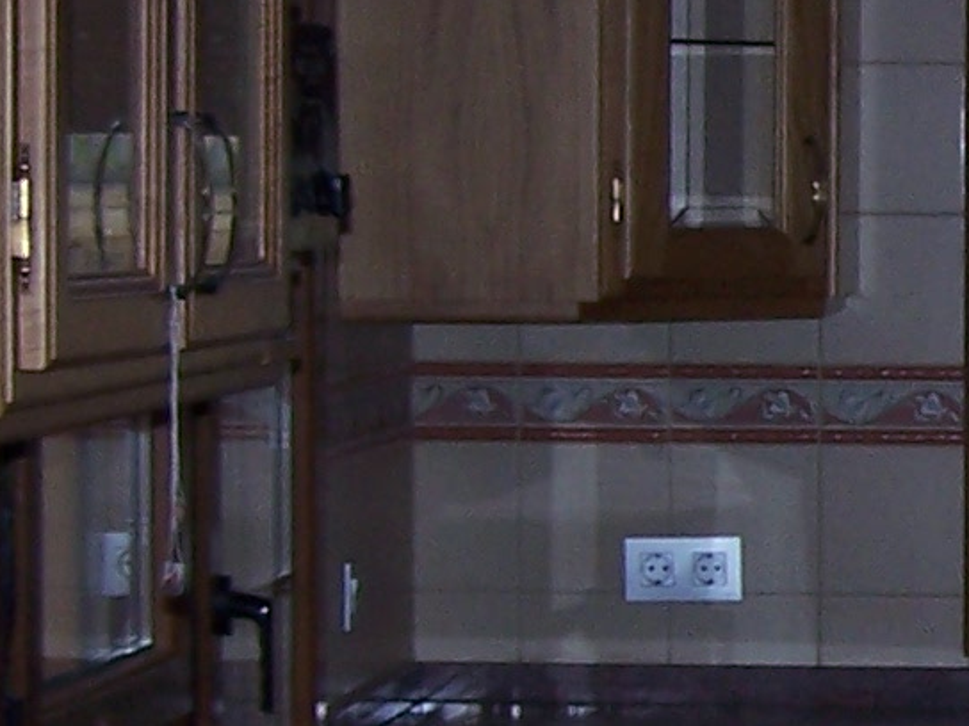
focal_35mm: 180
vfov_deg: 8.2
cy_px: 459
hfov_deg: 10.5
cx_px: 1598
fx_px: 5039
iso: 80
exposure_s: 1/60
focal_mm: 6.3
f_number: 2.8
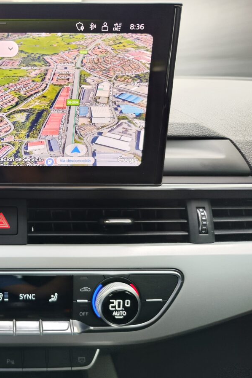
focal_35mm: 32
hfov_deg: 37.0
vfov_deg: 58.7
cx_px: 2
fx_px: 336
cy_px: 189
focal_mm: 7.01
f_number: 1.69
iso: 283
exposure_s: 1/160
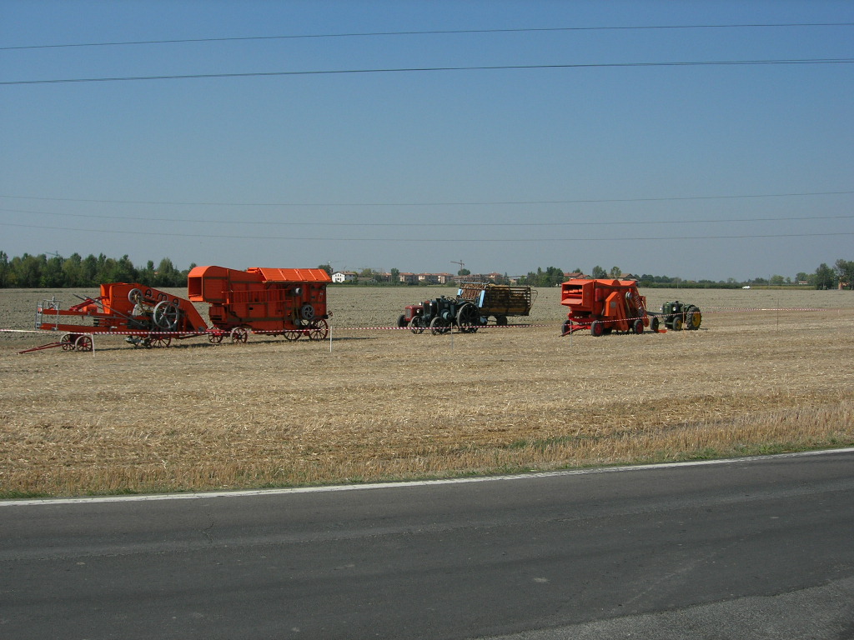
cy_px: 320
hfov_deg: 49.0
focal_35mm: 38
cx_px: 427
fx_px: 937
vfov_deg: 37.7
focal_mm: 7.8
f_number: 4.8
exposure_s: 1/847
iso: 64
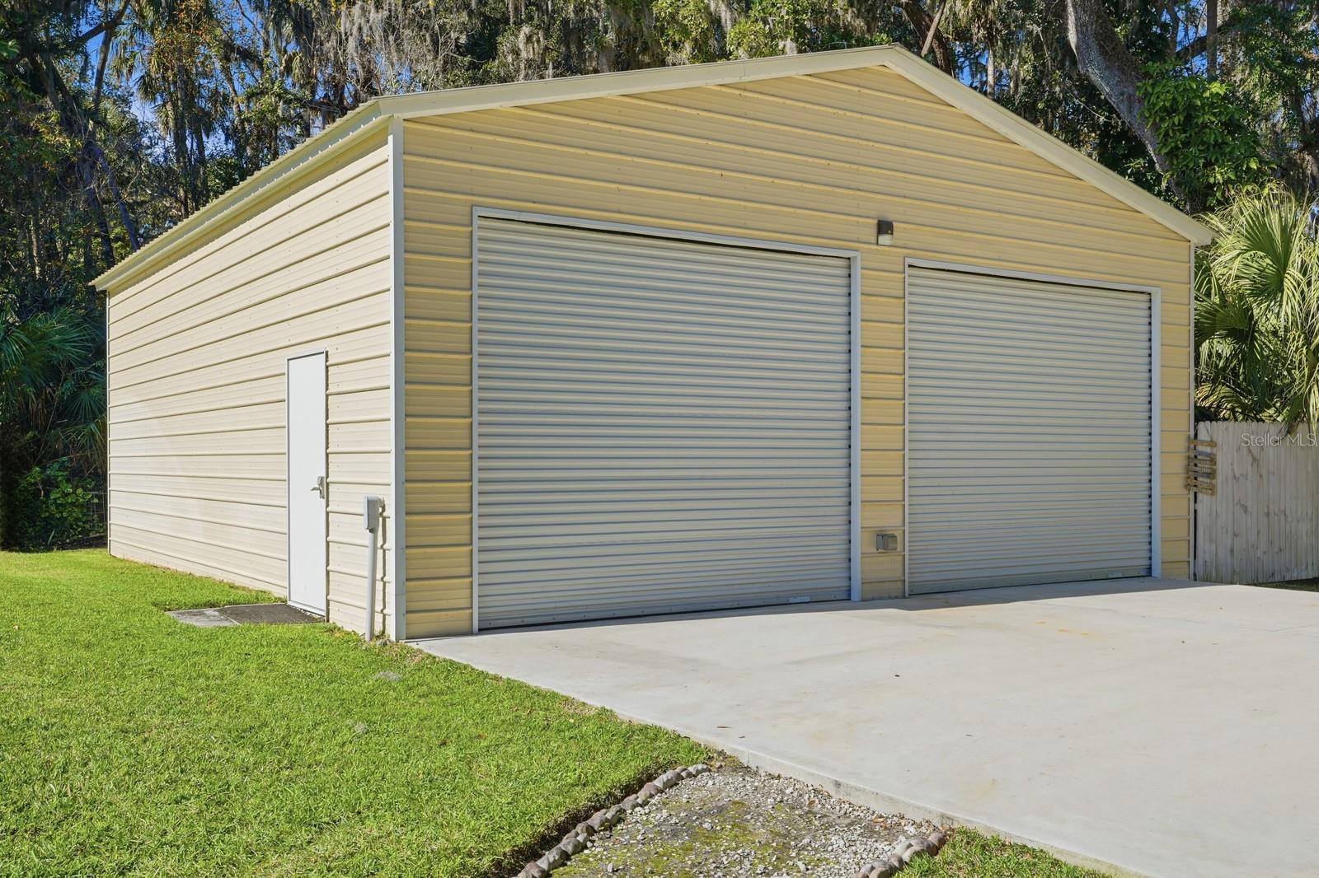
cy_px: 439
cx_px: 660
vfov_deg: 39.4
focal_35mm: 34
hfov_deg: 56.5
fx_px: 1227
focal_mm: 33.5
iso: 160
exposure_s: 1/6400
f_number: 8
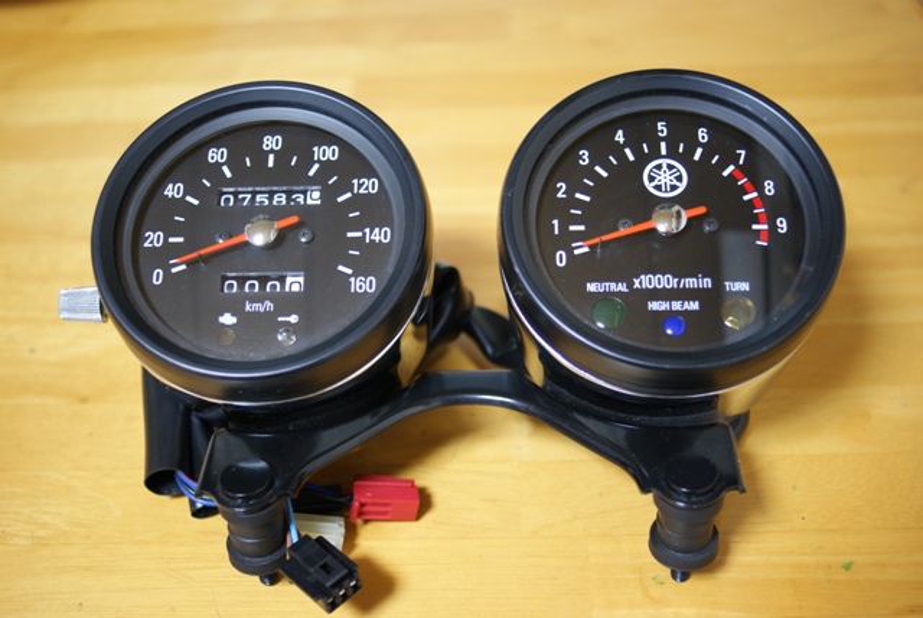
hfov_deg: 43.6
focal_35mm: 45
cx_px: 462
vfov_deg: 29.9
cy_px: 309
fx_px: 1155
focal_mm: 30
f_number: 2.8
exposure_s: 1/8
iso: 400
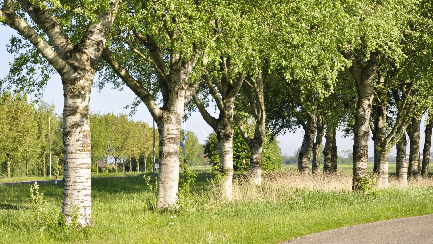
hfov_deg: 20.6
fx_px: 1194
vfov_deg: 11.6
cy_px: 109
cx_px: 216
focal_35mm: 104
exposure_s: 1/250
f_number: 10
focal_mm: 66
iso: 200
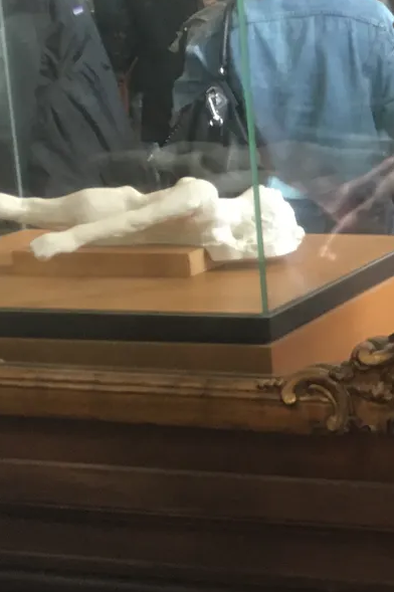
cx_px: 718
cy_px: 220
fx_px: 1348
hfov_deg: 14.5
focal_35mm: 82
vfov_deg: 24.7
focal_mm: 4.15
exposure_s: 1/30
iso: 100
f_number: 2.2
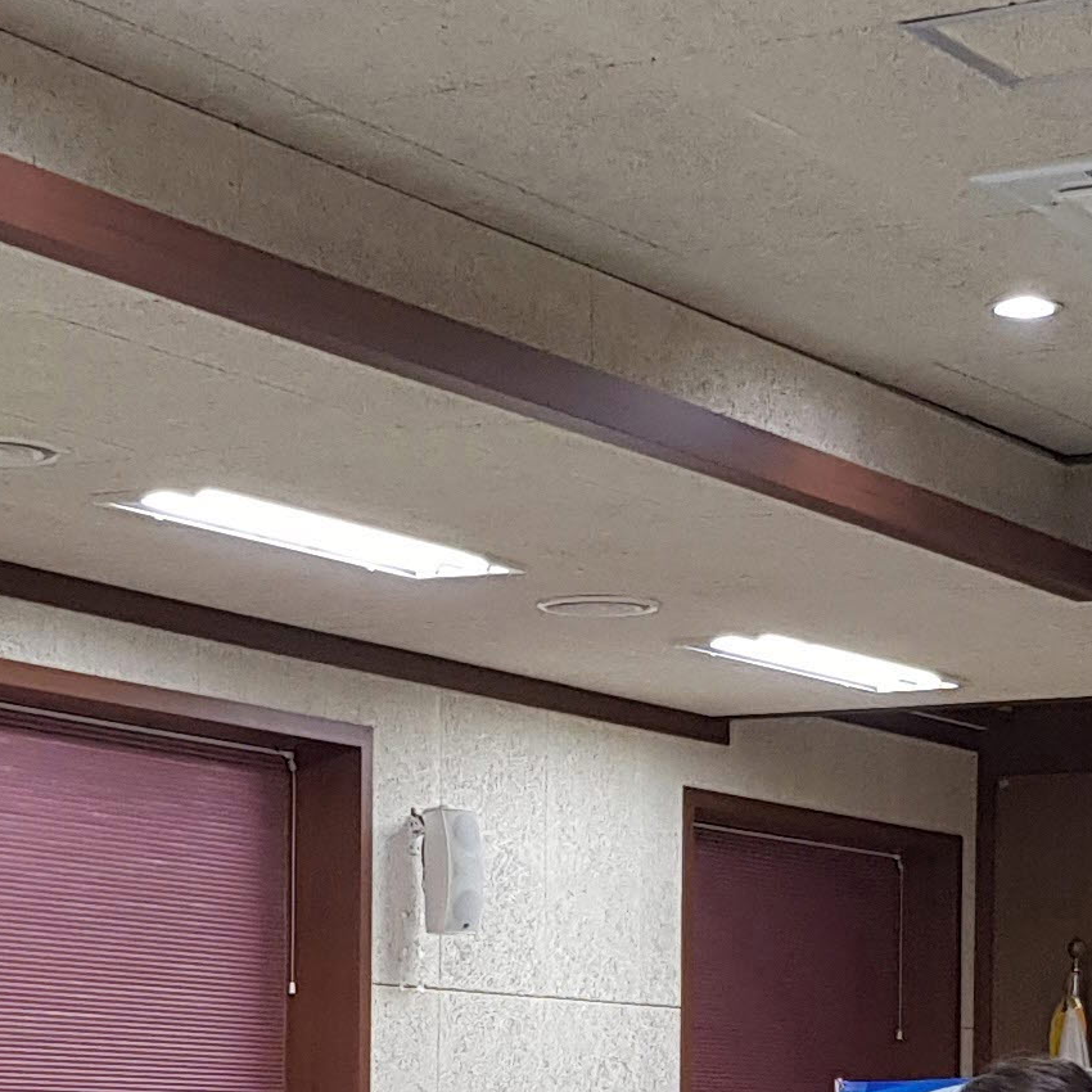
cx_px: 568
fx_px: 3890
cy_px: 1319
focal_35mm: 109
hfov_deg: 16.0
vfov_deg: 15.4
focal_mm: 4.2
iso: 125
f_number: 1.7
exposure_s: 1/60
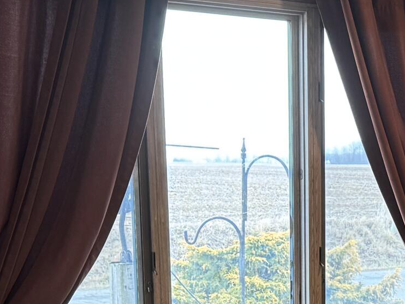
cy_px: 398
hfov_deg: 19.7
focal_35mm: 97
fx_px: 1135
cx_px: 395
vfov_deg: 14.6
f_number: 1.78
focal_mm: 6.76
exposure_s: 1/60
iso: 250
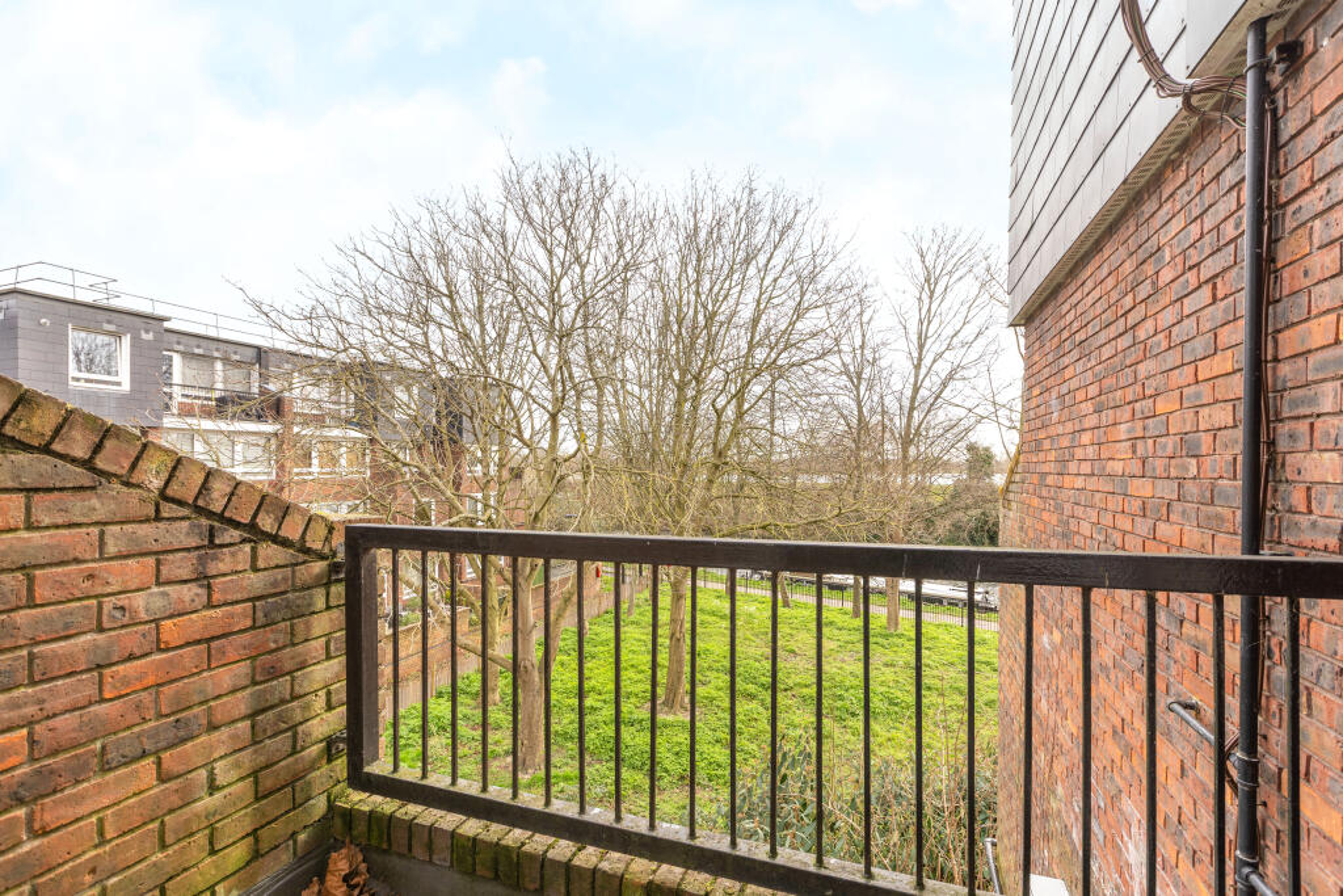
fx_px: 597
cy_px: 448
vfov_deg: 73.8
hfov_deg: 96.7
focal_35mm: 16
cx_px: 672
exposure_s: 1/80
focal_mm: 16
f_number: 8
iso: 320
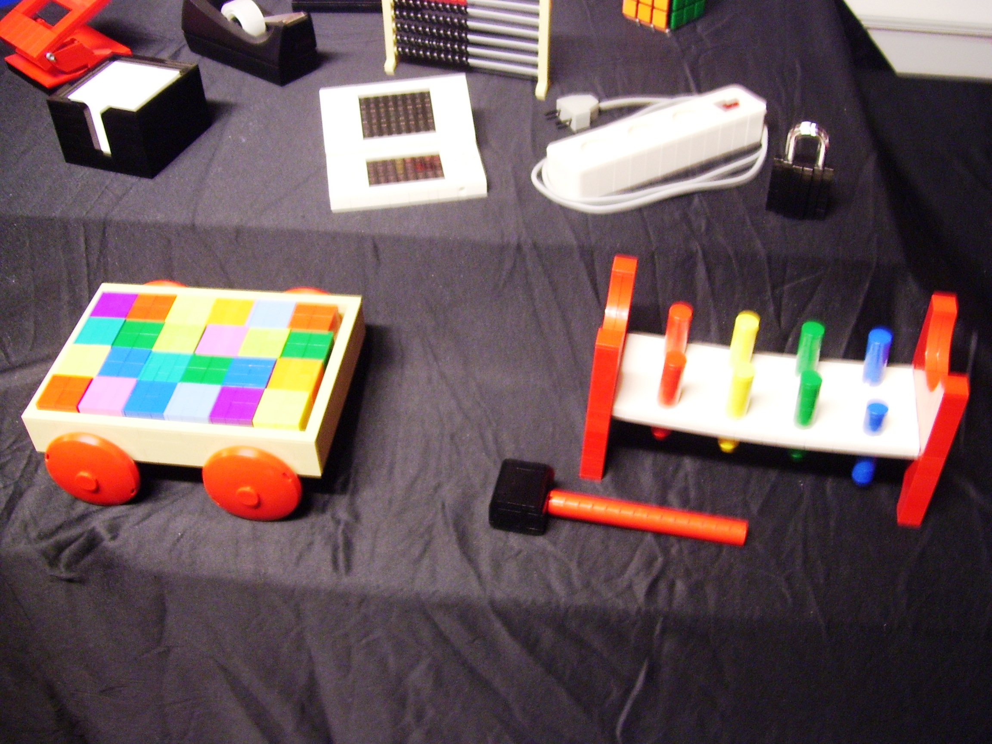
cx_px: 496
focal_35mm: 36
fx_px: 1032
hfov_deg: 51.4
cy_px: 372
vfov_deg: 39.7
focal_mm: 6
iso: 160
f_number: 2.7
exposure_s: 1/8
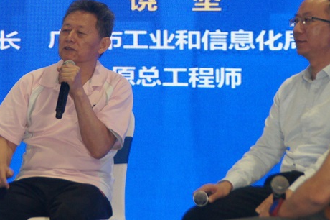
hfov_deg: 6.0
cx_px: 96
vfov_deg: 4.0
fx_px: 3133
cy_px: 12
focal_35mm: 342
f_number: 5.6
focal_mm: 105
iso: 800
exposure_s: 1/160
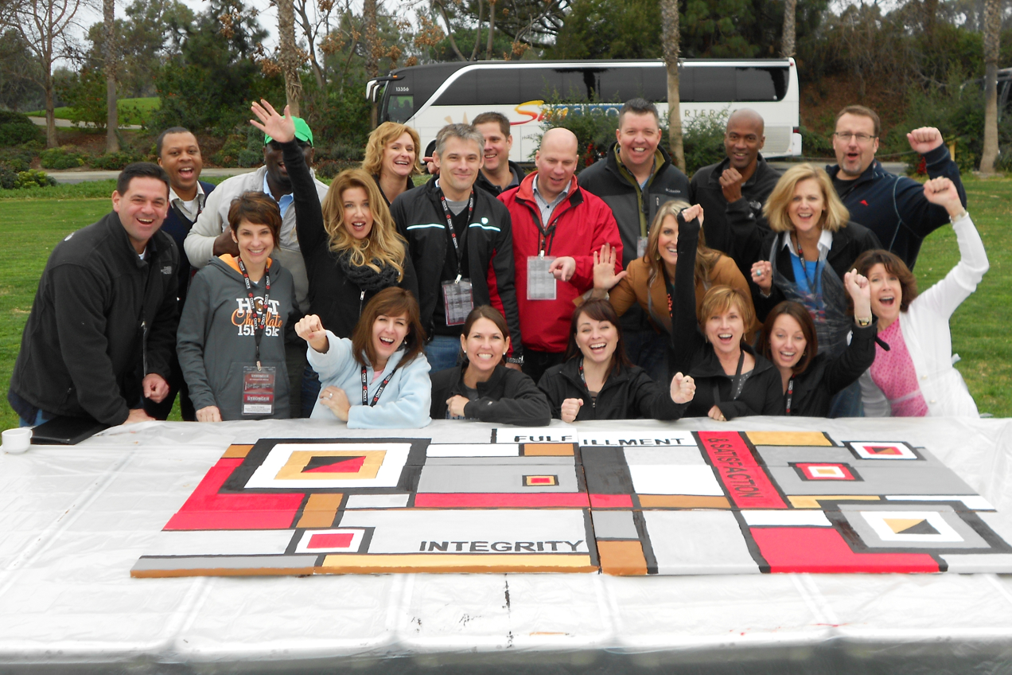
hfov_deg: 43.6
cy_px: 314
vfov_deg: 29.9
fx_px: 1265
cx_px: 504
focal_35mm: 45
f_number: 4.2
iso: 80
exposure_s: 1/60
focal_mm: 7.7
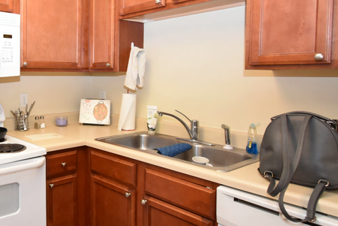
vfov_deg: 43.4
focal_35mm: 30
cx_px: 36
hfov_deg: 54.2
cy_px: 87
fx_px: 282
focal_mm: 10
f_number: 4.5
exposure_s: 1/60
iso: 720
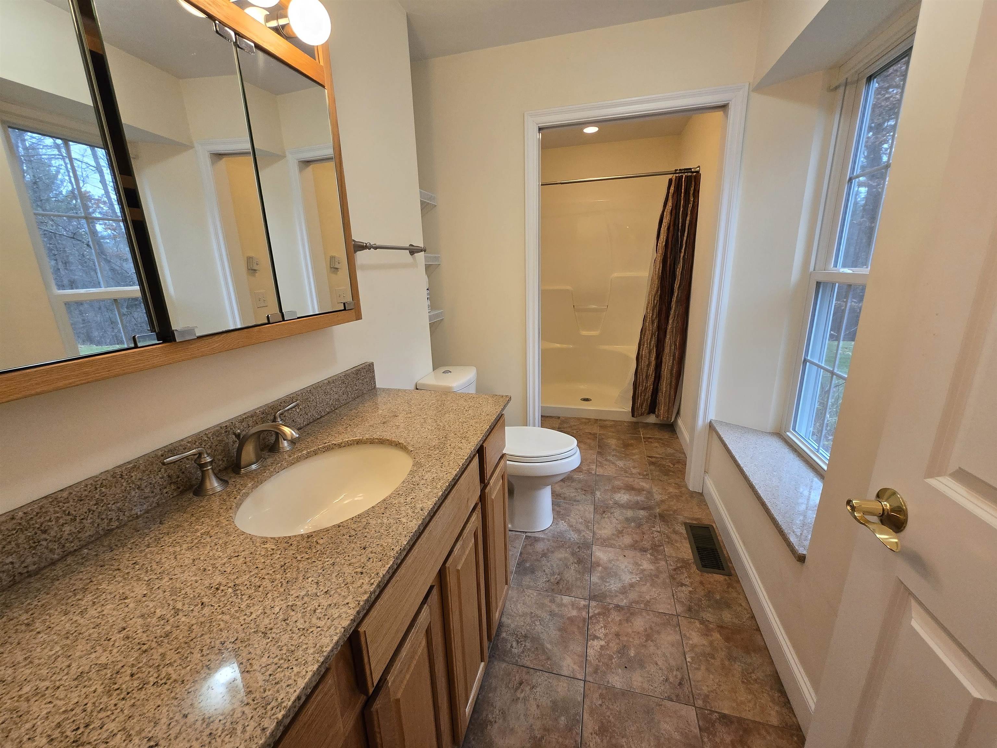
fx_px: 374
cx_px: 498
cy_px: 374
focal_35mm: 13
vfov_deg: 89.9
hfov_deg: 106.2
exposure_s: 1/60
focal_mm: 1.7
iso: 200
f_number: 2.2
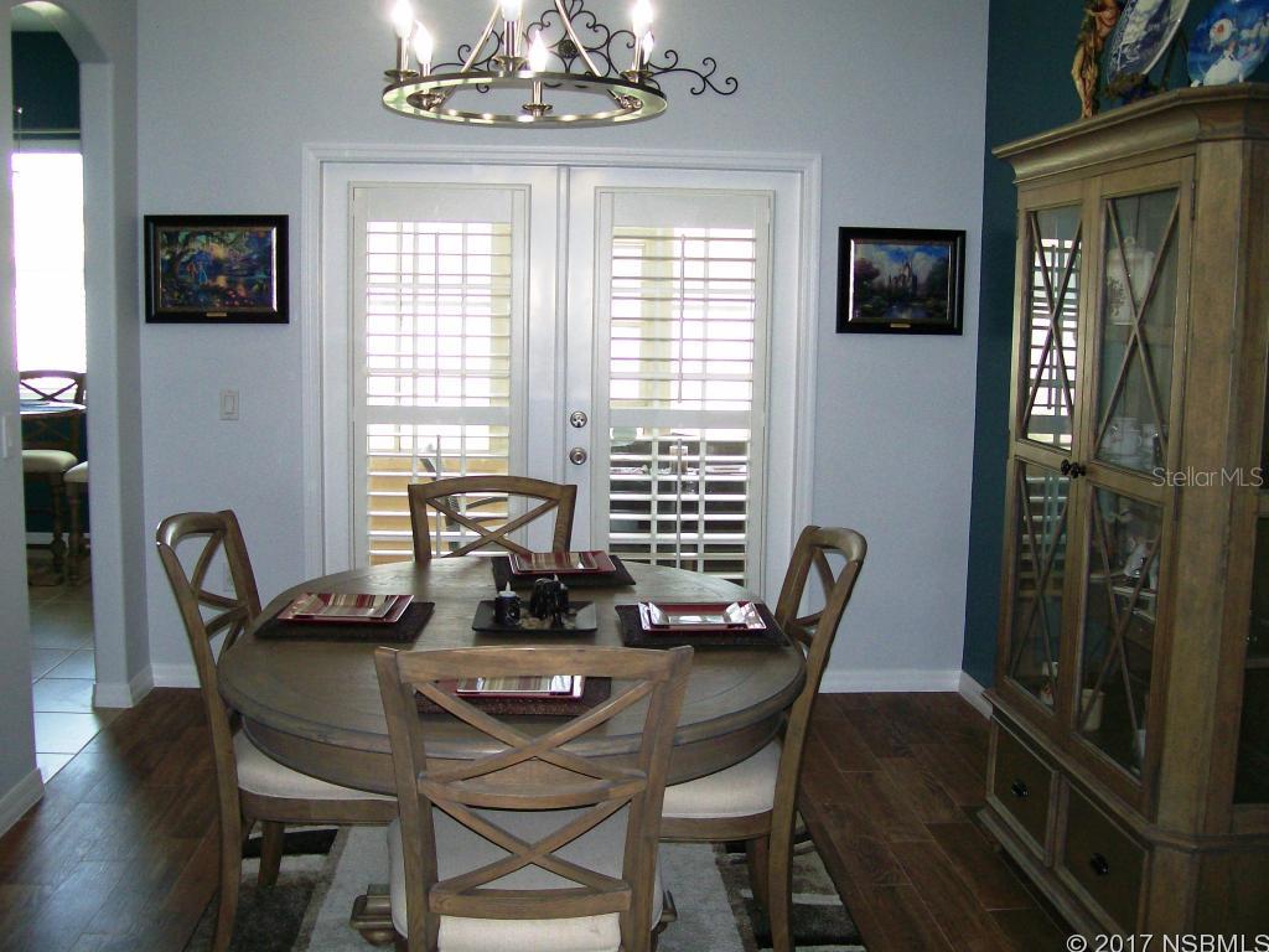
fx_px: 1320
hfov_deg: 51.4
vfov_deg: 39.7
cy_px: 476
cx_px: 634
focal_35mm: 36
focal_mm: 6
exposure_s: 1/64
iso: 140
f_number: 2.7
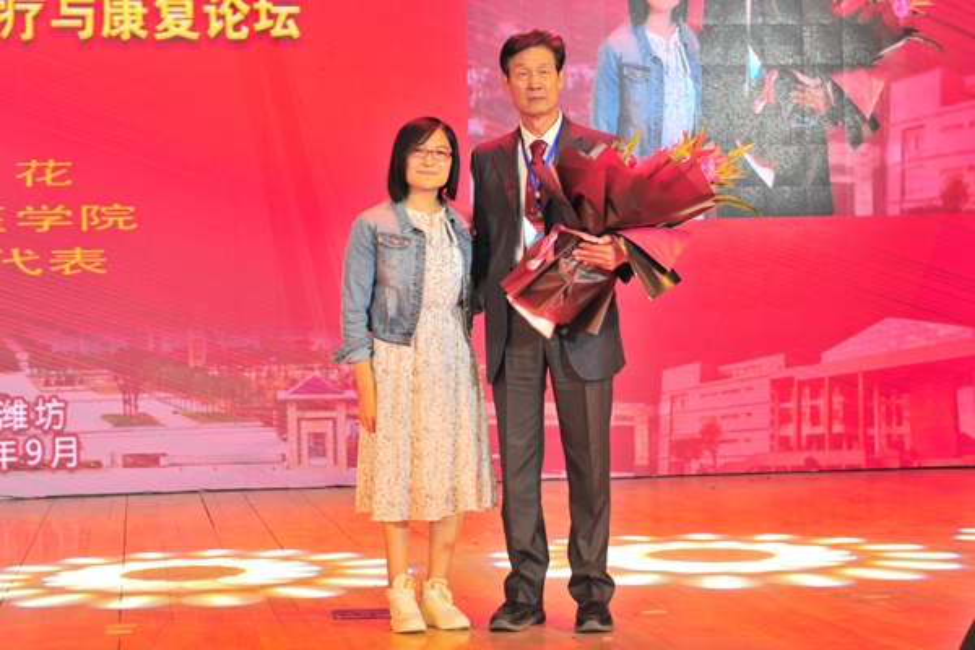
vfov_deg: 19.5
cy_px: 325
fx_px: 1896
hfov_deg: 28.8
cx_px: 488
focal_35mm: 70
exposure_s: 1/125
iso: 800
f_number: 4
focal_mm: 70
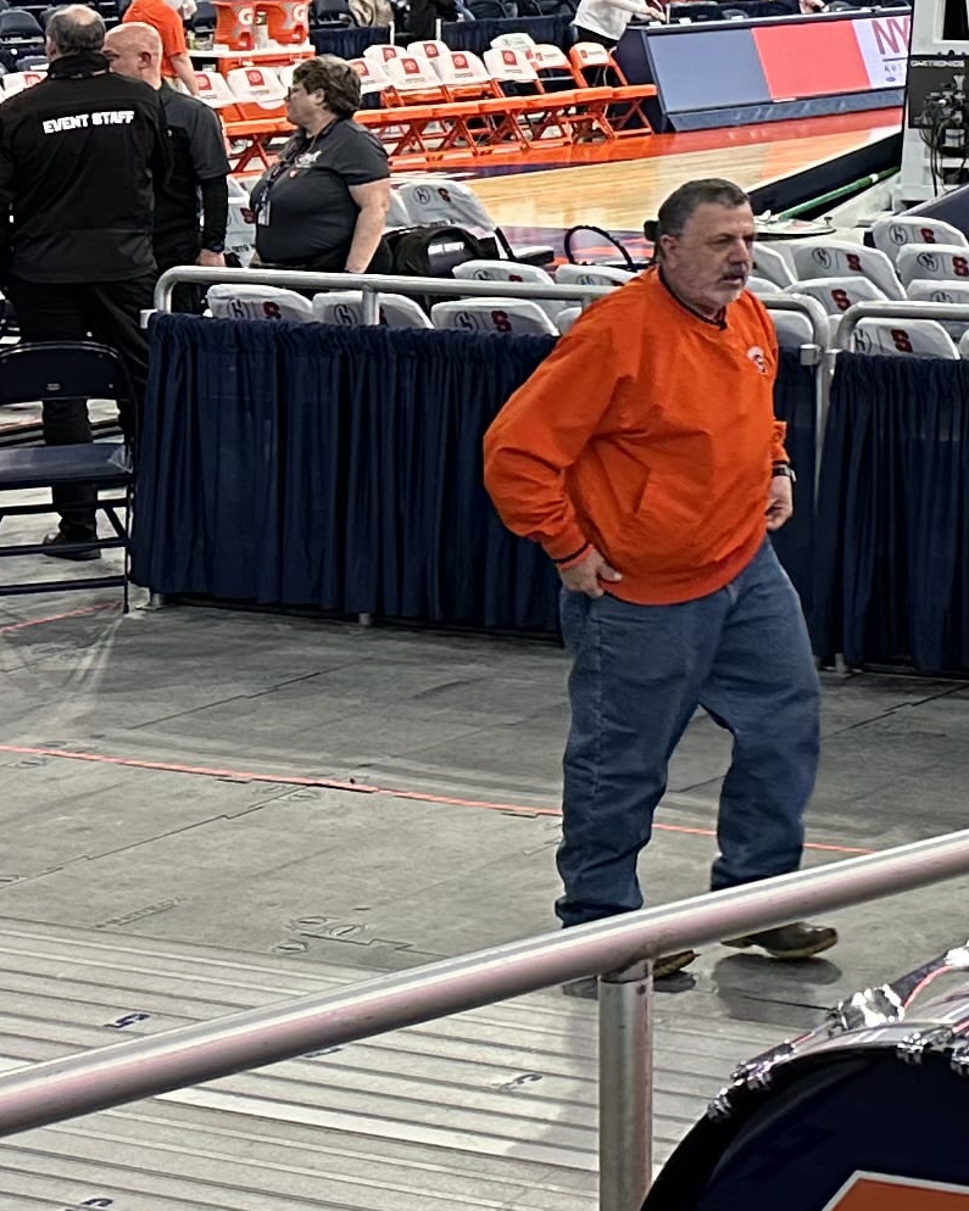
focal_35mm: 95
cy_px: -212
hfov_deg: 13.8
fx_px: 3406
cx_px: 1928
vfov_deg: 19.1
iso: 160
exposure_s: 1/121
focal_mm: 6.86
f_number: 1.78
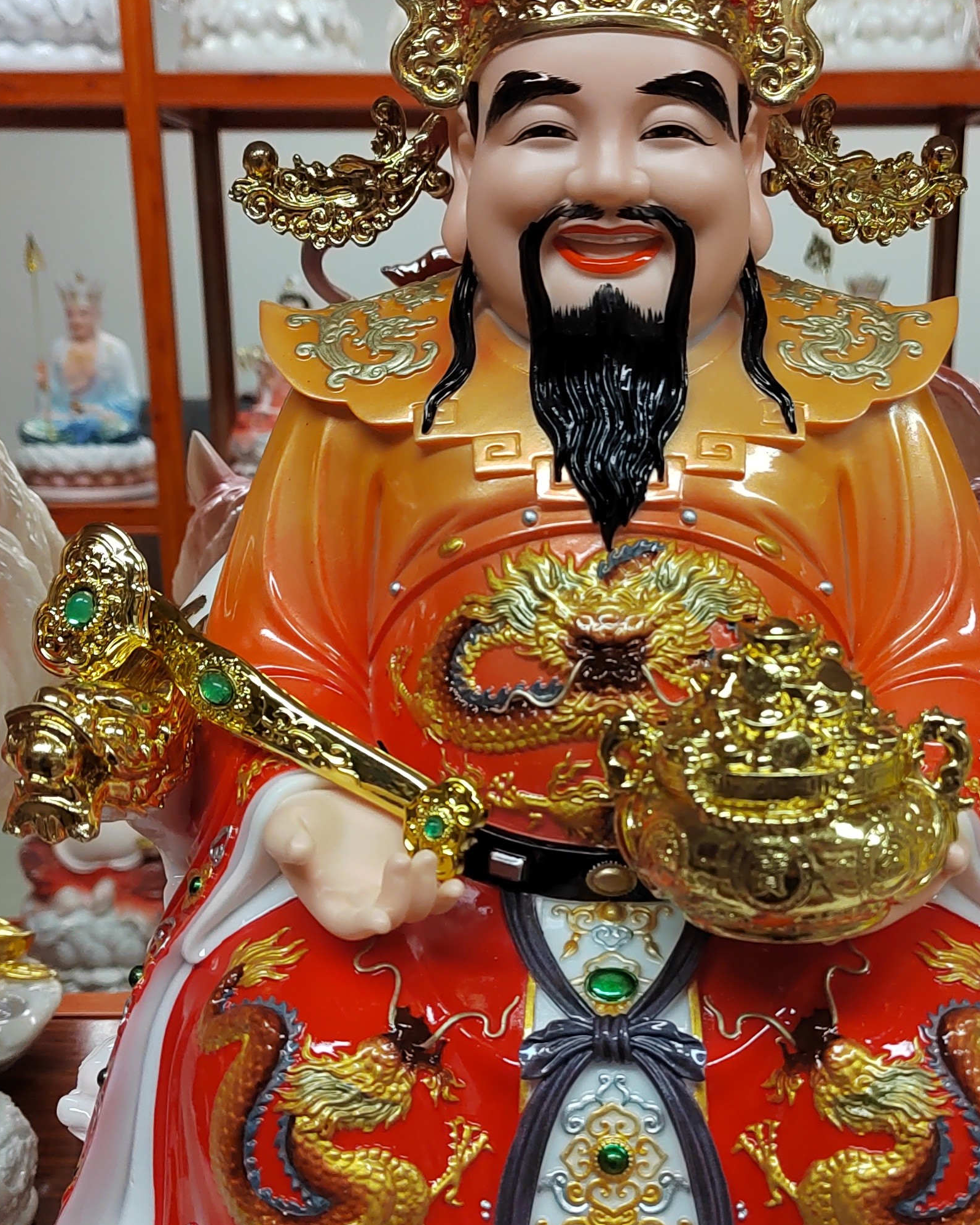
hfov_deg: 34.1
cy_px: 731
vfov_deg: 41.8
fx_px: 1595
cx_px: 577
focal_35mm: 44
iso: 650
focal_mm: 5.52
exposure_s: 1/100
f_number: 1.9
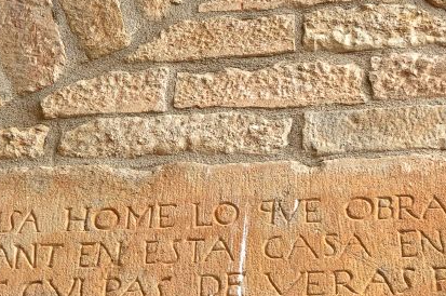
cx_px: 312
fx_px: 1472
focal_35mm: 119
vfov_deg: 11.4
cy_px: 290
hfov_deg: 17.2
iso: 500
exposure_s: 1/100
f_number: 5
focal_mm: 32
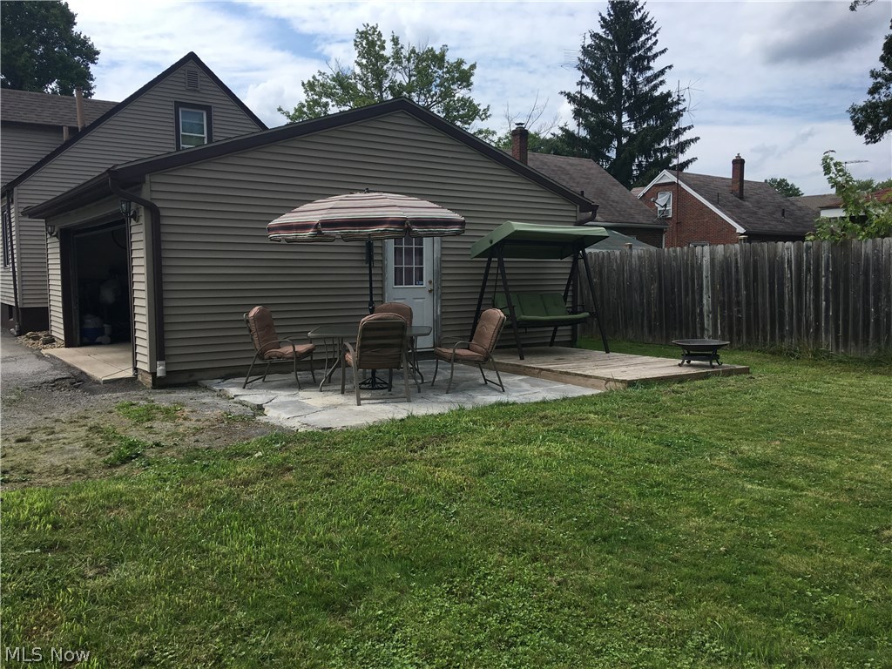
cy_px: 334
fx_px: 747
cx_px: 446
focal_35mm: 29
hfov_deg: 61.7
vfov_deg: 48.2
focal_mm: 4.15
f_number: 2.2
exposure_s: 1/1261
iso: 25
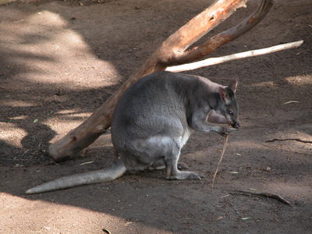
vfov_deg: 5.7
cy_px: 117
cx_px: 156
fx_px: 2370
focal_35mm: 263
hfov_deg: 7.5
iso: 100
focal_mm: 67.7
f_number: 4.2
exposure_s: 1/60.3
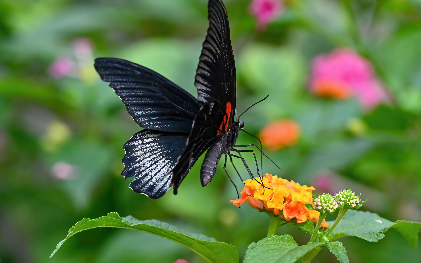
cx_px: 211
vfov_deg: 6.4
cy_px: 125
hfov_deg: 10.3
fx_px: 2341
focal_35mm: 204
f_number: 9
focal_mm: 200
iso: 4500
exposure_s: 1/640
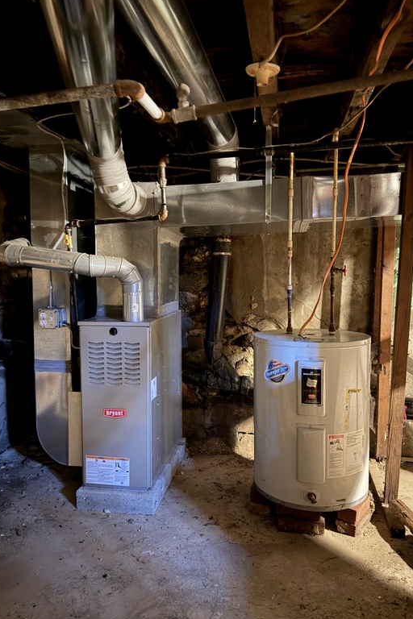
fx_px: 447
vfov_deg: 69.4
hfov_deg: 49.5
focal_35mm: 26
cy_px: 318
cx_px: 217
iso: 1600
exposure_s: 1/5
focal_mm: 6.76
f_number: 1.78
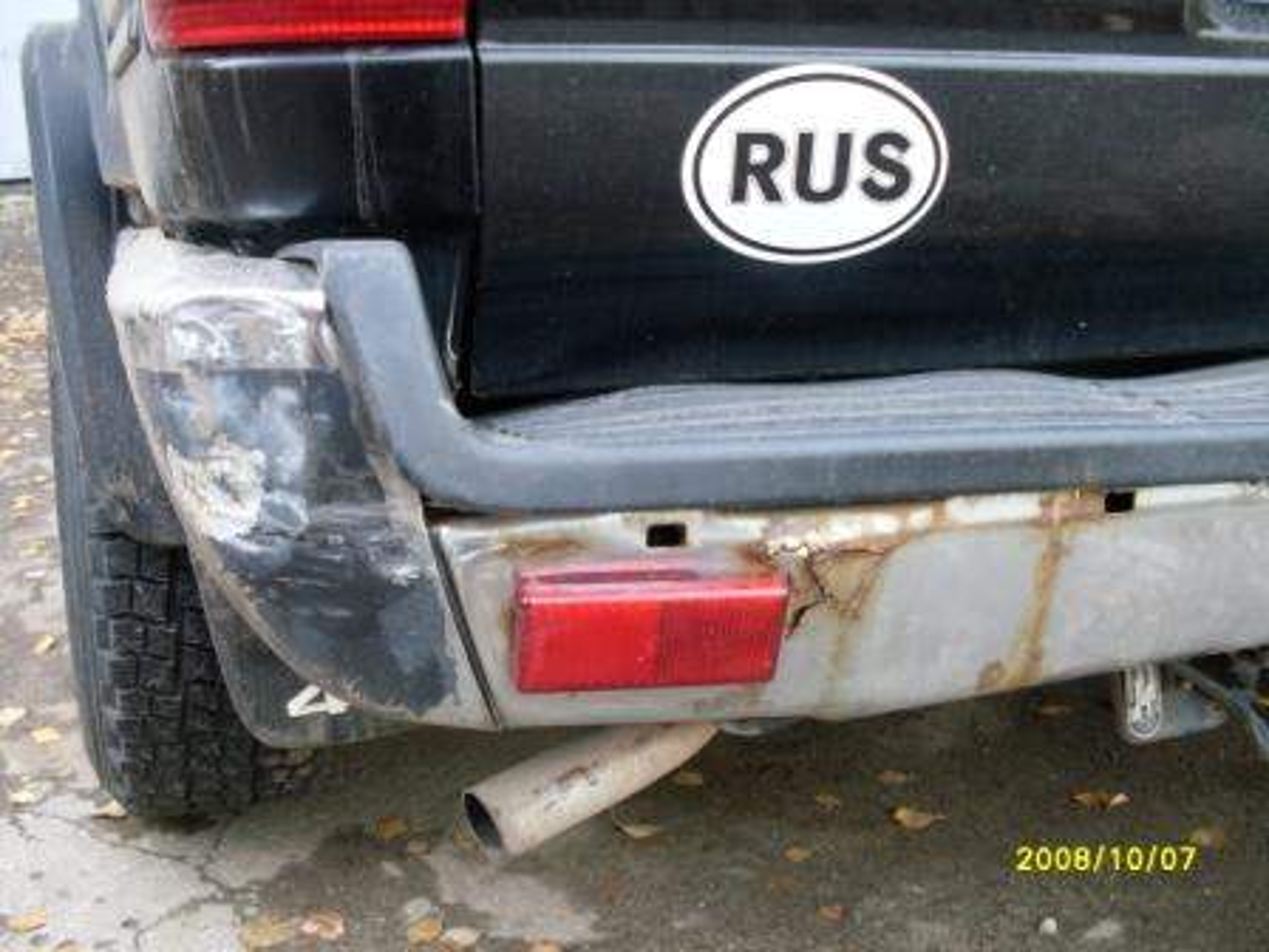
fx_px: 1393
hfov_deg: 49.0
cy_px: 476
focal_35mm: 38
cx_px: 634
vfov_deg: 37.7
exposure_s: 1/45
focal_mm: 6.3
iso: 100
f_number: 2.8
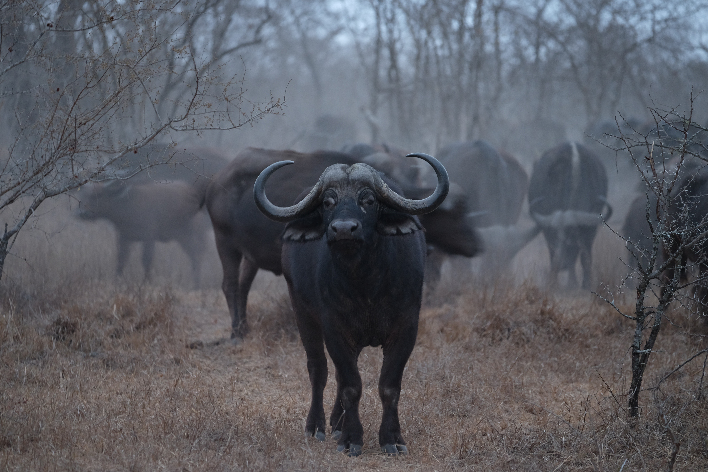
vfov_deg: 6.5
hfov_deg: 9.8
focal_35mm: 210
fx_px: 4130
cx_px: 354
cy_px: 236
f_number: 2.8
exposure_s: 1/3.5
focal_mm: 140
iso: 800
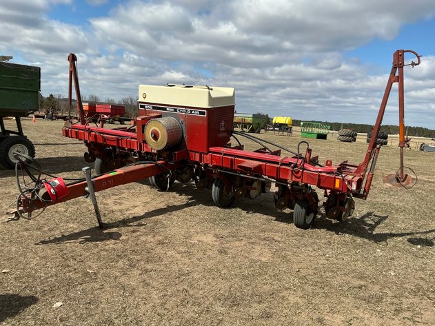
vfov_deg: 49.7
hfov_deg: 63.5
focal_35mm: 28
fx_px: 352
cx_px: 218
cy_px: 163
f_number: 1.8
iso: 25
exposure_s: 1/2427
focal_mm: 3
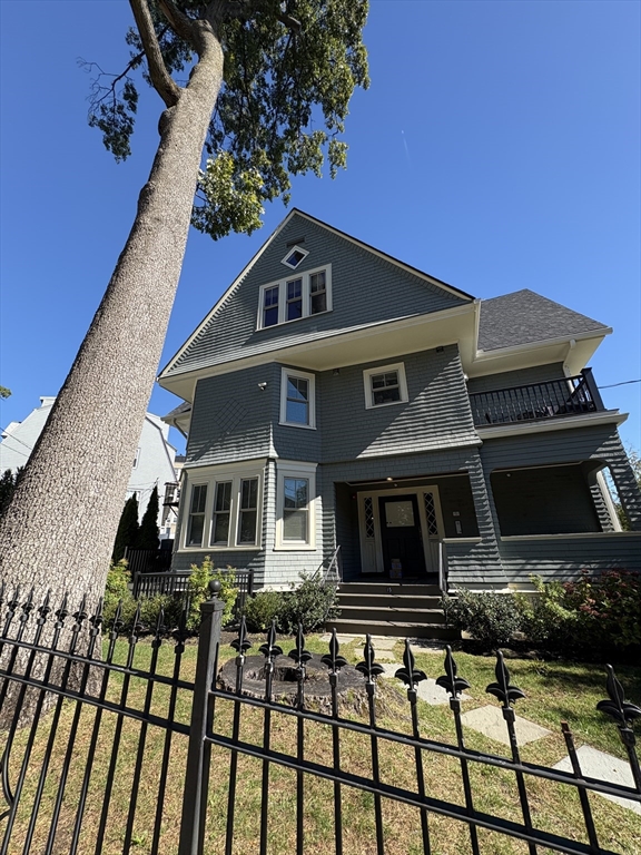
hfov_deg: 85.7
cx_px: 320
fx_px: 346
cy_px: 428
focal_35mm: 14
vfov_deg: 102.1
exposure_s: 1/664
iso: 64
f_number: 2.2
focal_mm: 2.22
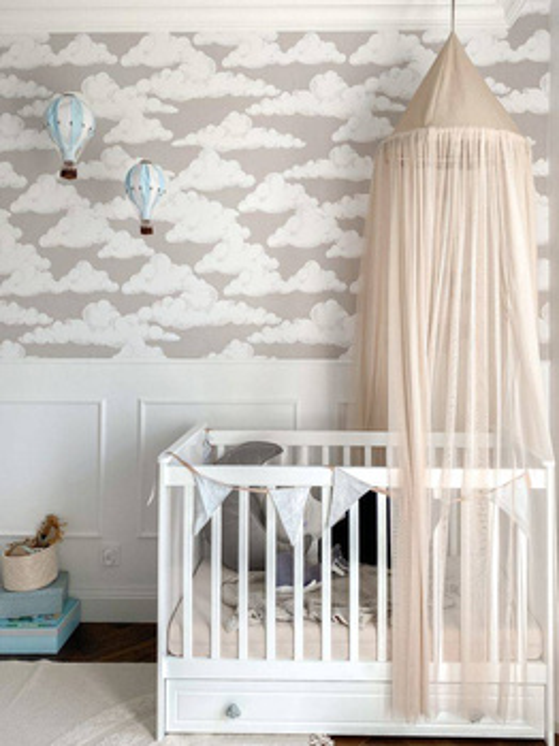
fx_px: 561
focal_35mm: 26
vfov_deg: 67.3
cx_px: 280
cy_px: 373
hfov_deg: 53.0
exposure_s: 1/400
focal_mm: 4.25
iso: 32
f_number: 1.8
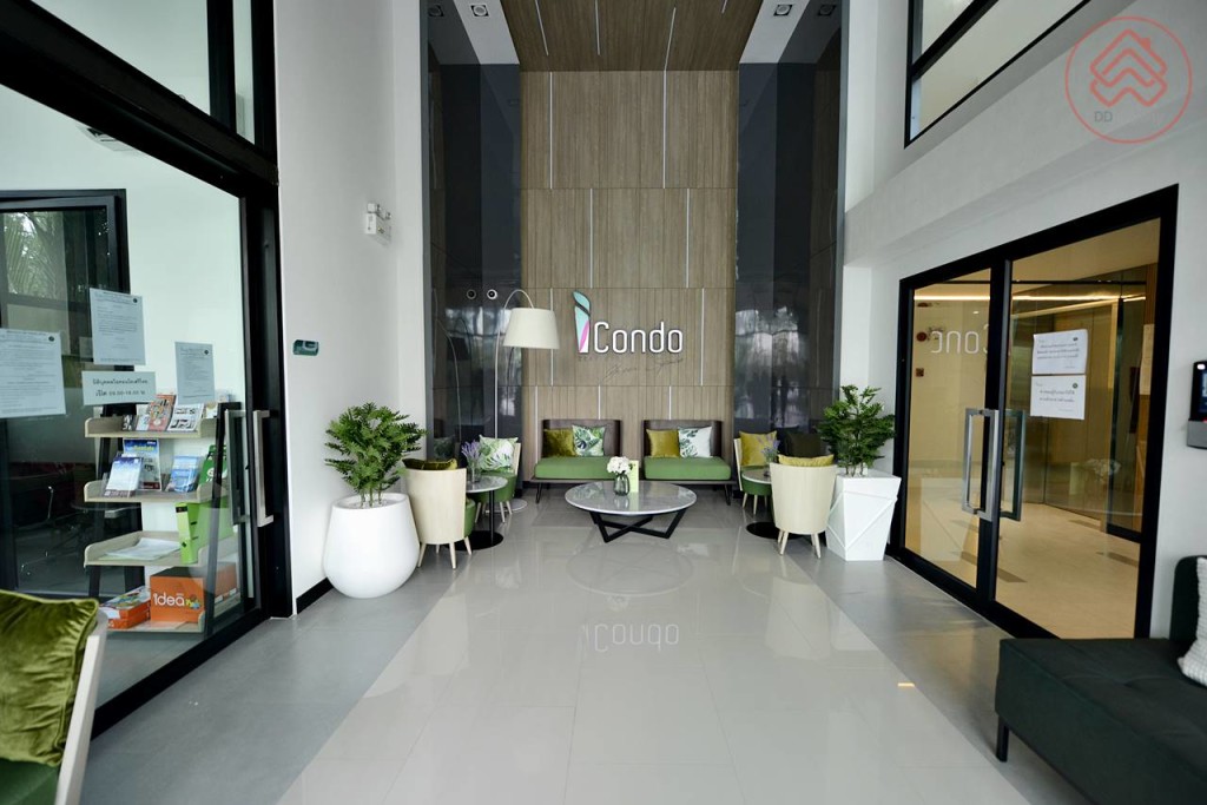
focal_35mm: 14
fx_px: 469
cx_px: 604
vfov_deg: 81.2
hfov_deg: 104.2
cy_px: 402
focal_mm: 14
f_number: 2.8
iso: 900
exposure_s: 1/250
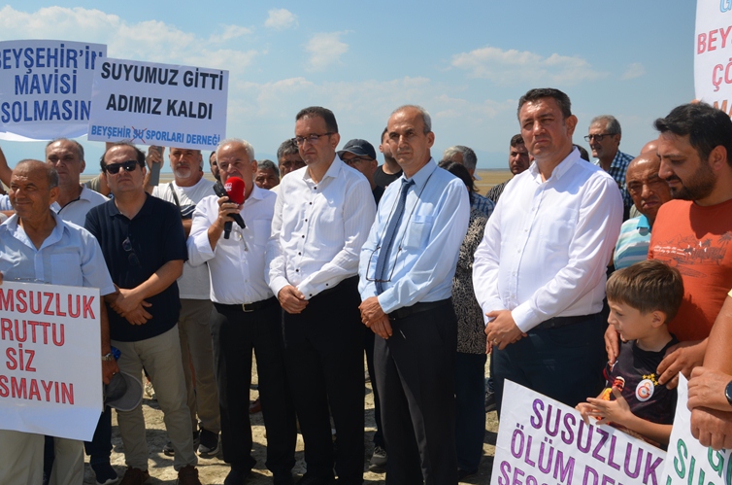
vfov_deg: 35.2
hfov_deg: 51.2
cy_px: 253
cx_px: 336
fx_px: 763
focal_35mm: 38
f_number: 11
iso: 100
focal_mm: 21
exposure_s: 1/200
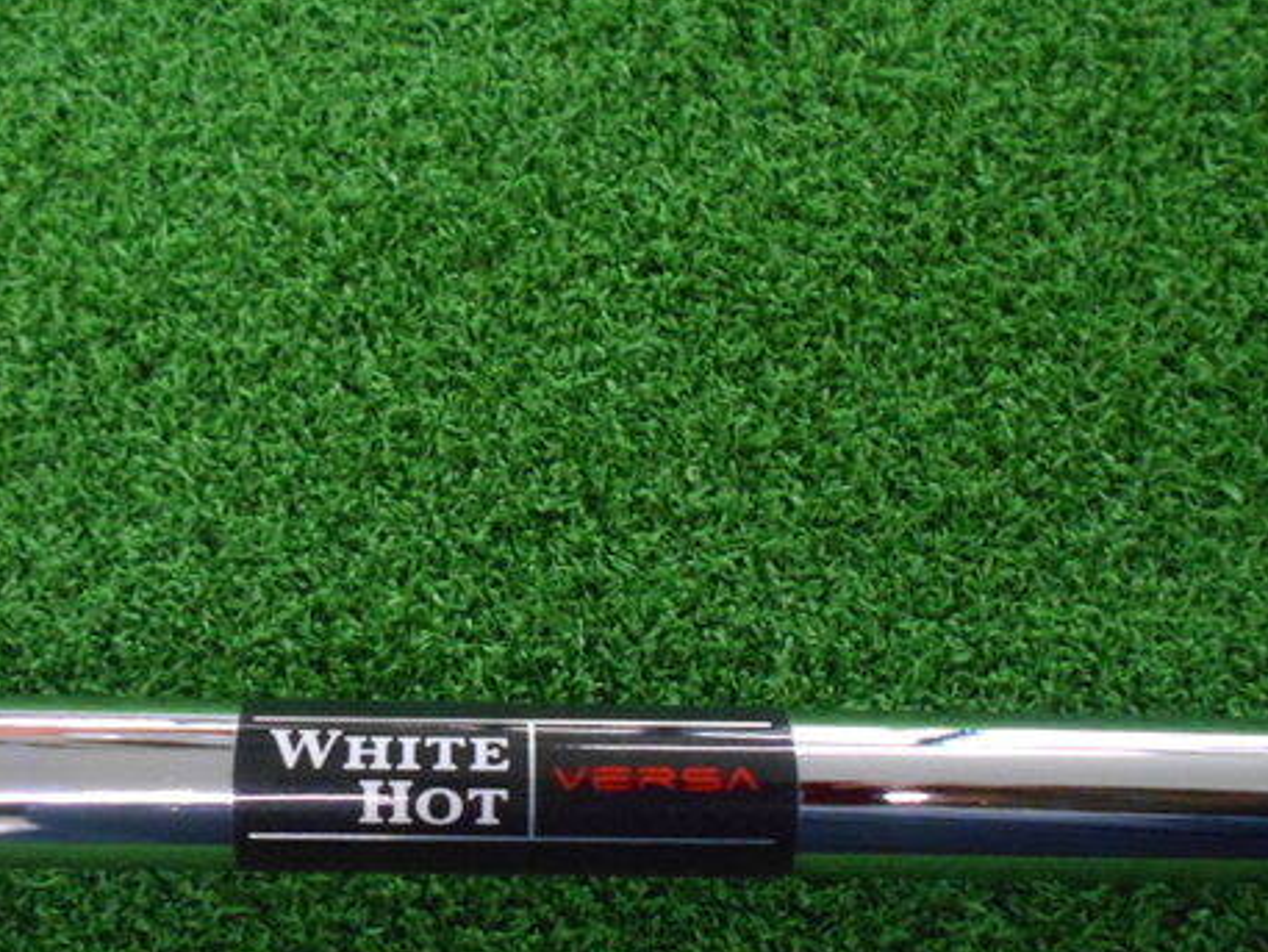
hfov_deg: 44.2
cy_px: 563
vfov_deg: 34.3
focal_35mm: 42
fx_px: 1539
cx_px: 436
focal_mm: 5.1
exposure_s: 1/100
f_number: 3.4
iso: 800
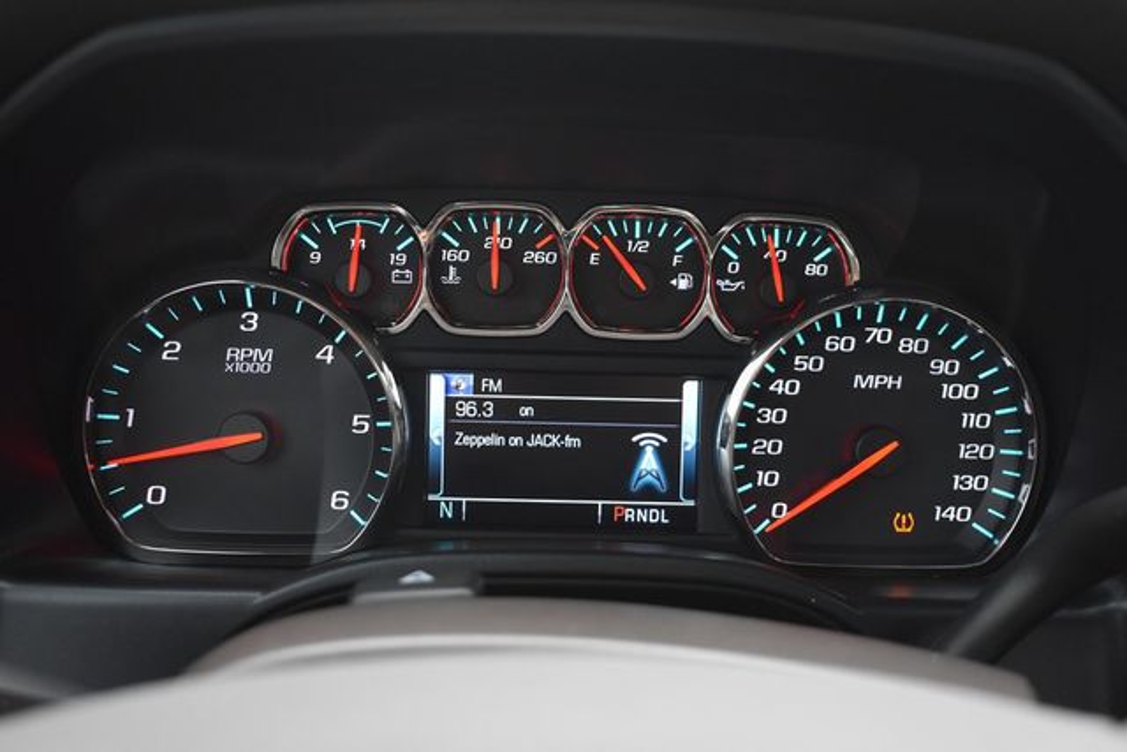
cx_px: 564
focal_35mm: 44
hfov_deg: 45.0
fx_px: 1362
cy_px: 376
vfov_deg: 30.9
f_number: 4.2
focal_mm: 29
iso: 1600
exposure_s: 1/125
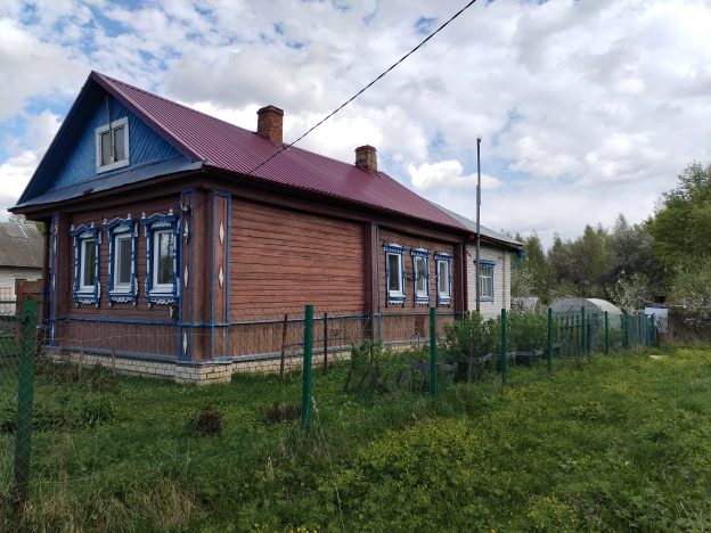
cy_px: 266
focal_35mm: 29
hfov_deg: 61.7
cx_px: 356
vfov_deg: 48.2
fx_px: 596
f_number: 1.8
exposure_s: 1/1301
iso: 100
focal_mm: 4.75
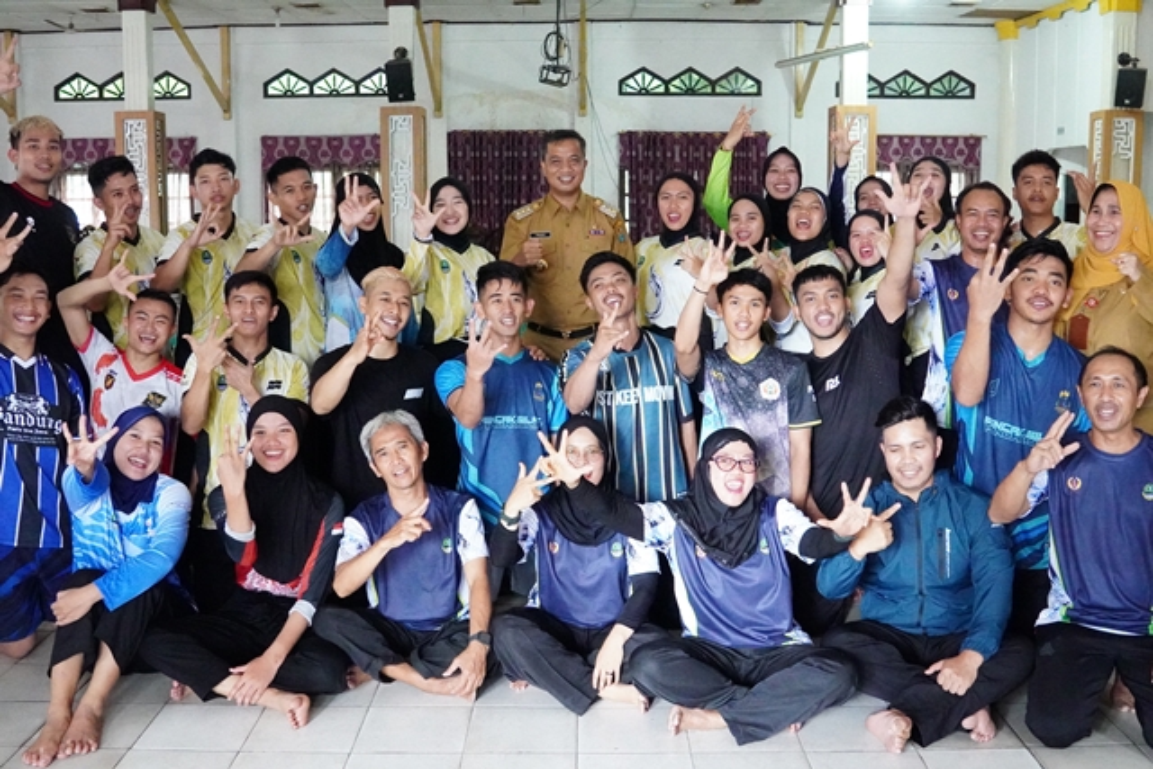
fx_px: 1153
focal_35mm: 36
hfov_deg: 53.1
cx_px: 576
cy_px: 384
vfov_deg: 36.9
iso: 20000
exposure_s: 1/200
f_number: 4
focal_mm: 24
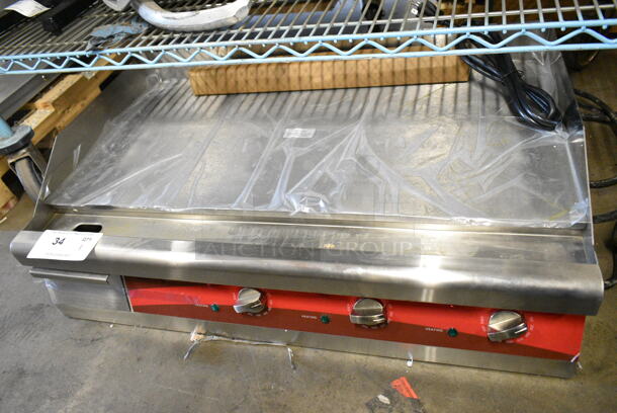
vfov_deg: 48.0
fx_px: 463
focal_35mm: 27
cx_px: 308
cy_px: 206
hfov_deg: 67.3
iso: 6400
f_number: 4.5
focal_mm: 18
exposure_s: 1/80
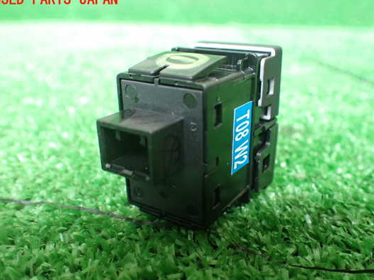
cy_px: 150
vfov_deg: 41.8
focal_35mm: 34
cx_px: 201
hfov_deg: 53.9
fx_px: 367
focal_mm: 5.4
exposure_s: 1/40
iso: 800
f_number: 2.3
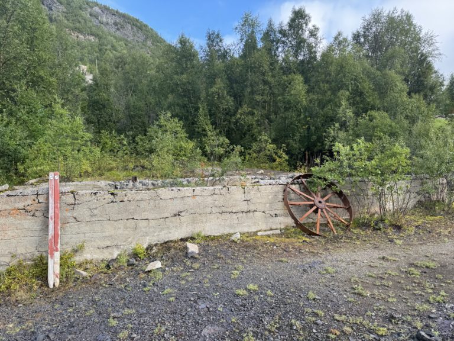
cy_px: 170
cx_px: 227
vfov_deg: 56.8
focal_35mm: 24
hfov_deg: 71.6
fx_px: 315
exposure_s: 1/488
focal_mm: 6.76
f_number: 1.78
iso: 80
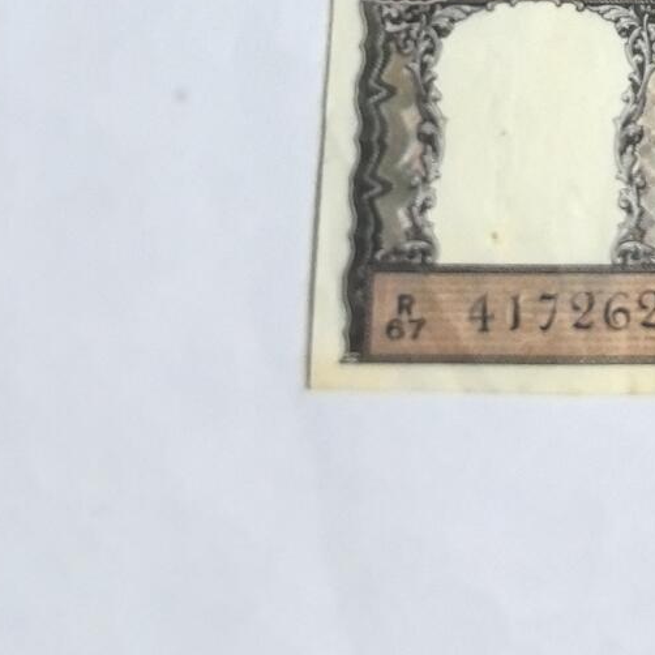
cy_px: -424
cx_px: 843
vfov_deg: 16.6
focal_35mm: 92
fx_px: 1970
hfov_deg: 17.7
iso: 640
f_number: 2
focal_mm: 5.75
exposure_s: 1/60
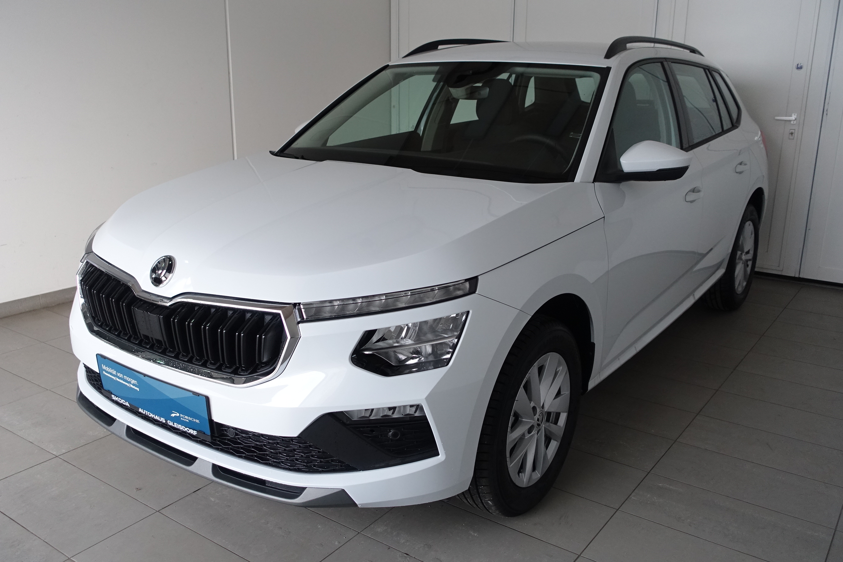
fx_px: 749
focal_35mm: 32
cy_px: 281
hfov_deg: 58.7
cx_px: 422
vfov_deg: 41.1
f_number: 2.5
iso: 640
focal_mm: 11.56
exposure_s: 1/40
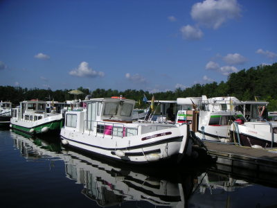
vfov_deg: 38.7
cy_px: 104
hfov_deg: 50.1
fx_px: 296
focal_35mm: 37
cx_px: 138
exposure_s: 1/350
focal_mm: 5.7
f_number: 6.7
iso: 50
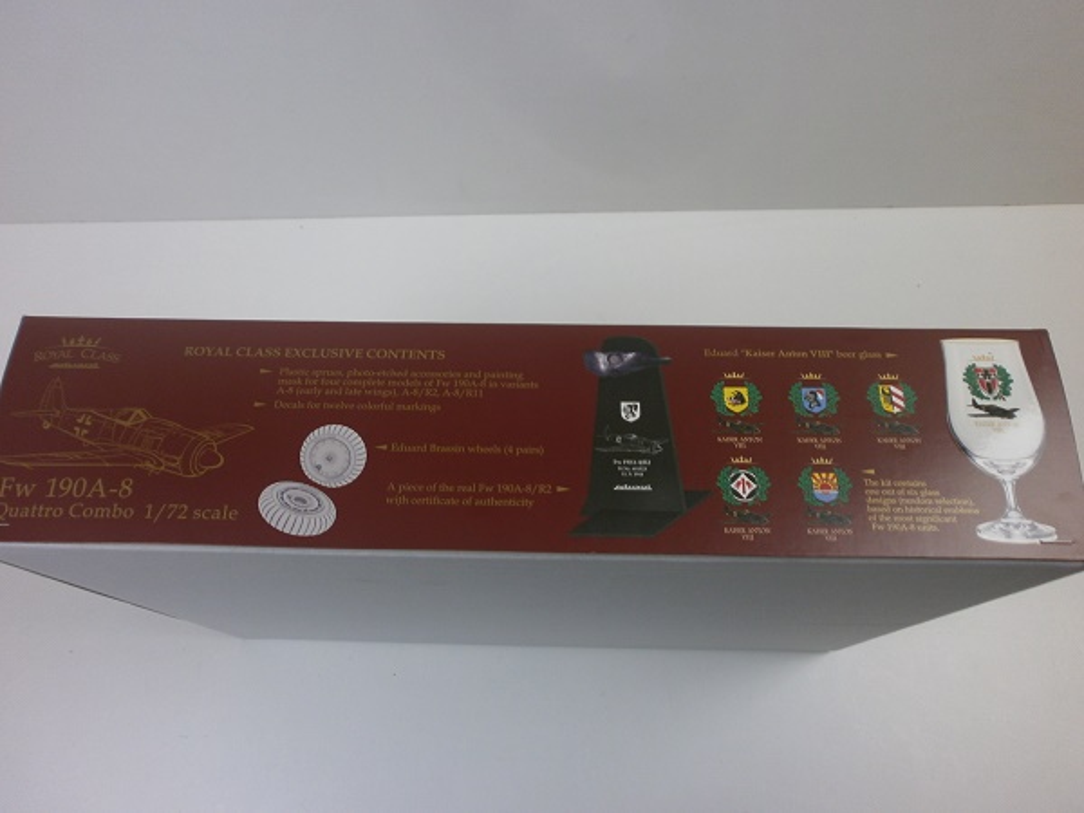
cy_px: 406
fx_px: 846
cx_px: 542
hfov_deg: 65.3
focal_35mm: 27
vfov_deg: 51.4
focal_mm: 4.8
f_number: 2.9
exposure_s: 1/30
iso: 100
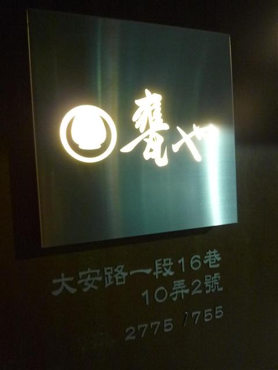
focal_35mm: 25
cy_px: 185
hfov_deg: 54.9
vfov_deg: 69.4
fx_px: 268
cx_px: 139
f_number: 2.8
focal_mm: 4.4
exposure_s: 1/5
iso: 400
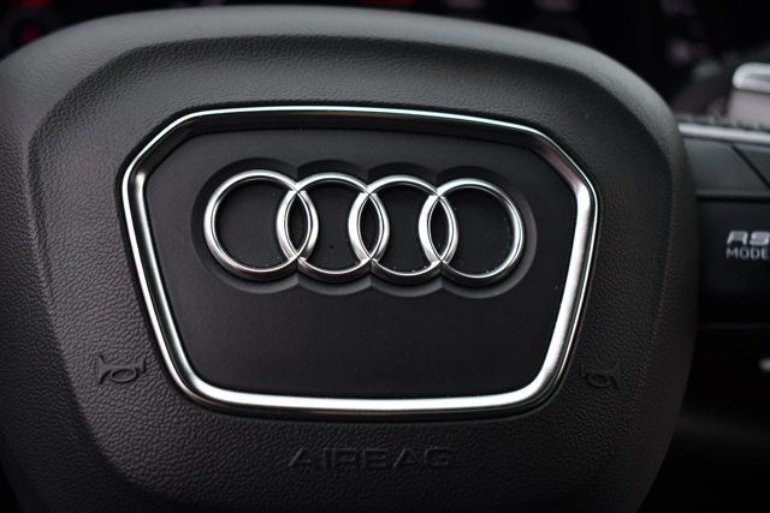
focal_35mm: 57
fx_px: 1219
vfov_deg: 23.8
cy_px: 256
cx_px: 385
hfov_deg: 35.0
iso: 500
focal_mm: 38
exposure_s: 1/250
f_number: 4.8
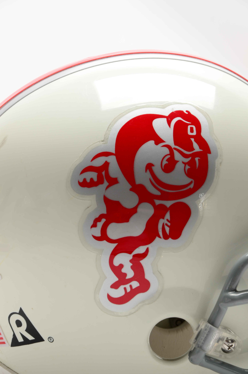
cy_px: 187
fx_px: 1635
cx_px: 124
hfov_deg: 8.7
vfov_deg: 13.1
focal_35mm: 158
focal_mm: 105
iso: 200
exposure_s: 1/160
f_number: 13
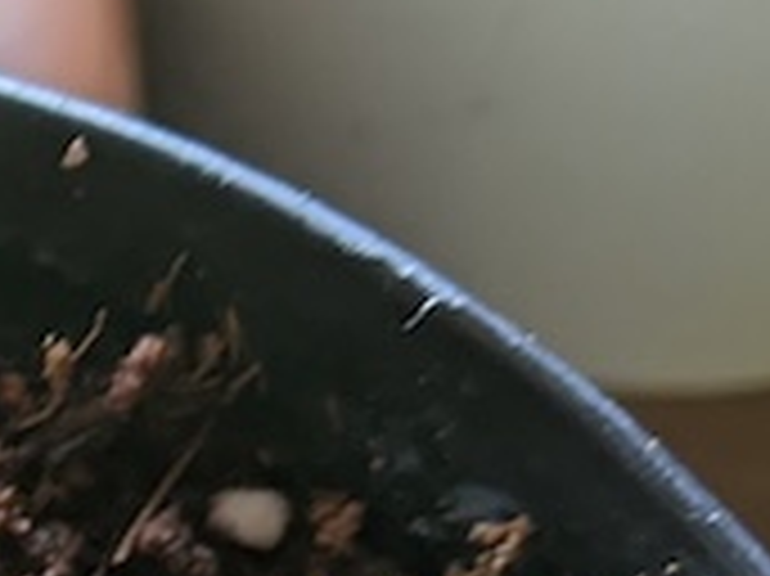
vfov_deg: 8.5
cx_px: -626
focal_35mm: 162
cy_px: 1292
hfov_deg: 11.3
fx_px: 3601
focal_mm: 4.44
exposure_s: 1/25.2
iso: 48
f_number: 1.8
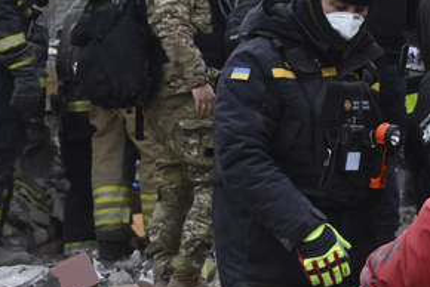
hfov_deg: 9.9
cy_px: 174
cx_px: 654
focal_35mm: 201
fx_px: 2403
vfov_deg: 6.8
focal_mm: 38
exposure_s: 1/400
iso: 640
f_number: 6.3
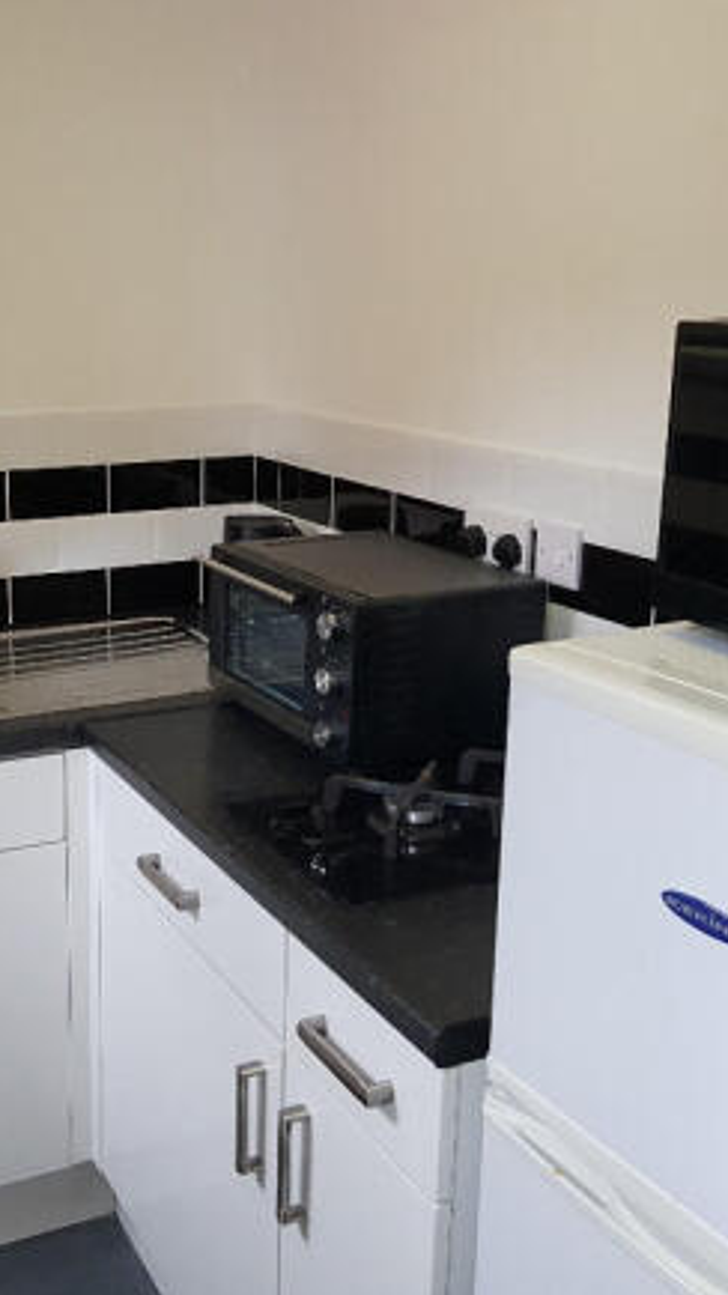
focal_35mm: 38
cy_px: 646
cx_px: 169
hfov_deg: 30.6
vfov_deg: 52.8
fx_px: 1305
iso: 200
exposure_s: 1/33
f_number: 1.7
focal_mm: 4.2
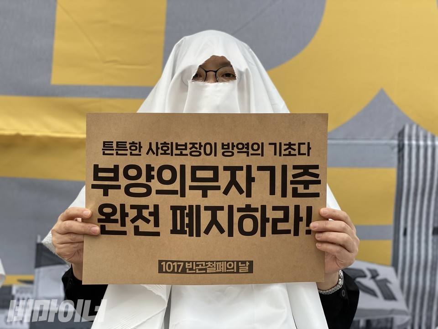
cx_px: 219
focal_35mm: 52
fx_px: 658
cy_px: 164
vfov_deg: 28.0
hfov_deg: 36.8
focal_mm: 6
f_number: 2
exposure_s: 1/284
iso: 20
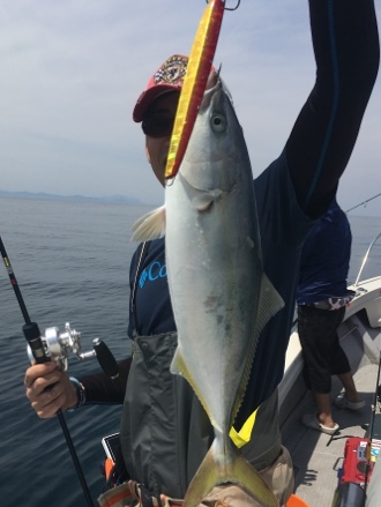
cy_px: 285
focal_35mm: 33
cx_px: 188
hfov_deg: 43.0
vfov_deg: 55.2
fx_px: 484
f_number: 2.2
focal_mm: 4.15
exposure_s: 1/4808
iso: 25
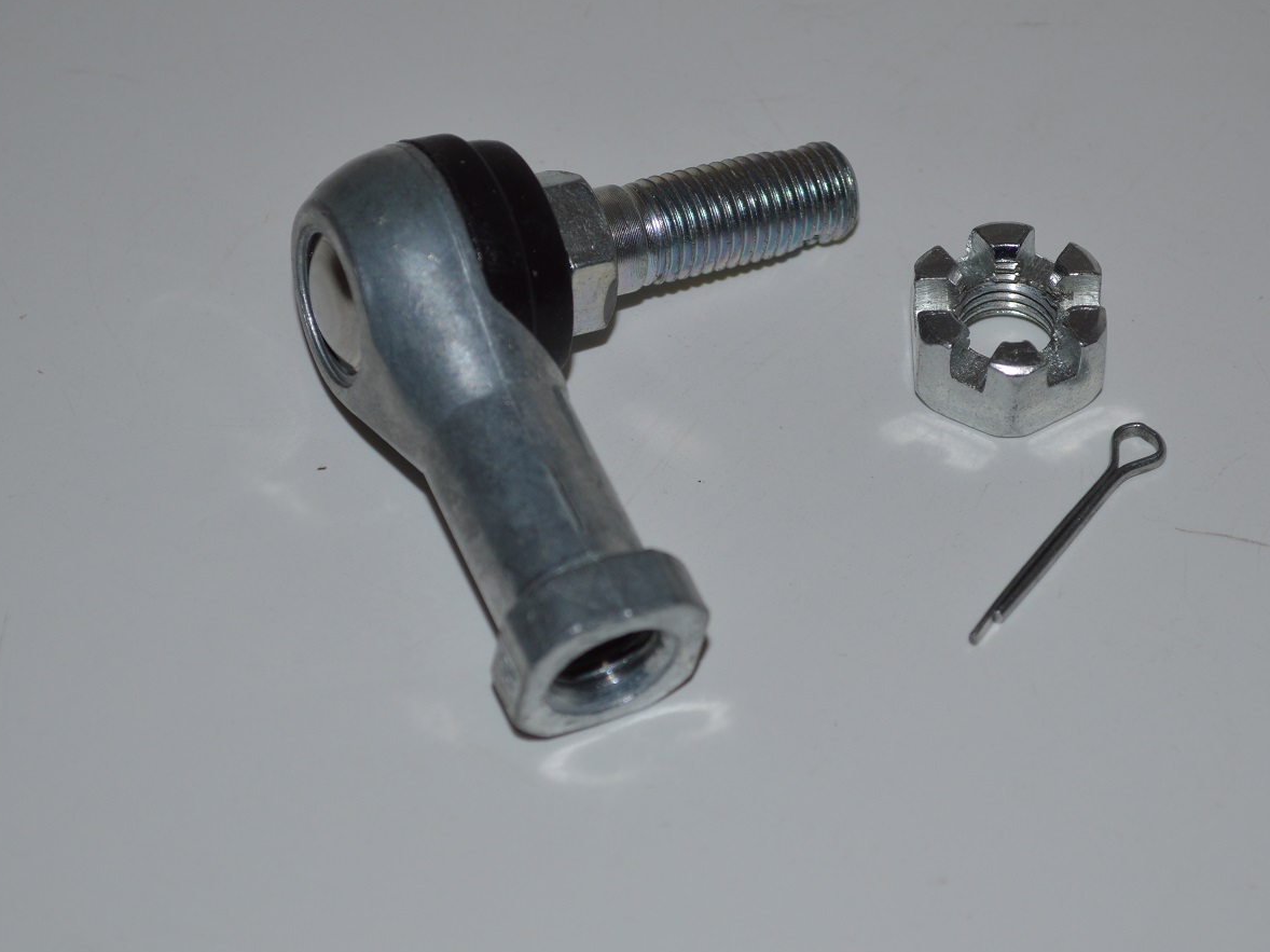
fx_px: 3949
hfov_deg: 18.3
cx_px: 675
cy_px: 429
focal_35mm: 108
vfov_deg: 13.7
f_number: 5.6
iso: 100
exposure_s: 1/200
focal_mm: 55
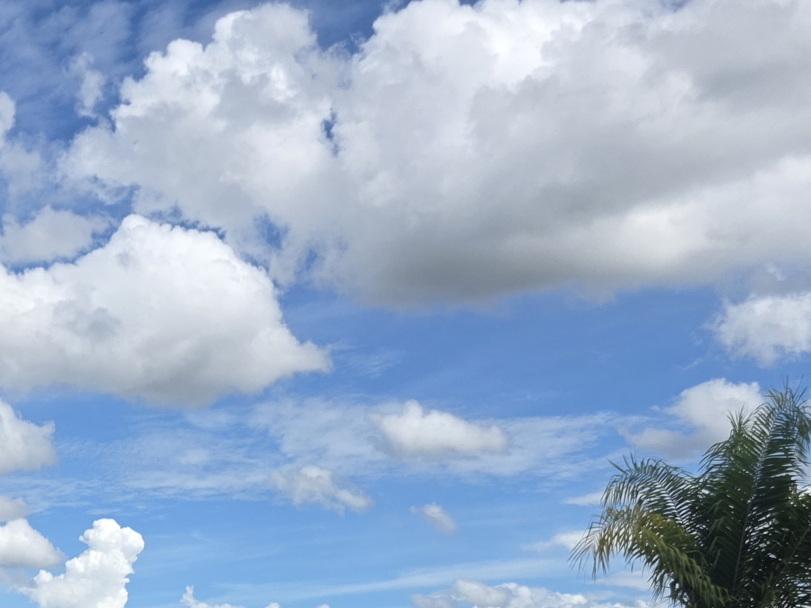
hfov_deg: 26.2
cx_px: -161
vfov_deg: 19.8
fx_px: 1546
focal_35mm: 66
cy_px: 863
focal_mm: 6.3
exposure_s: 1/6355
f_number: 1.7
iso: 80
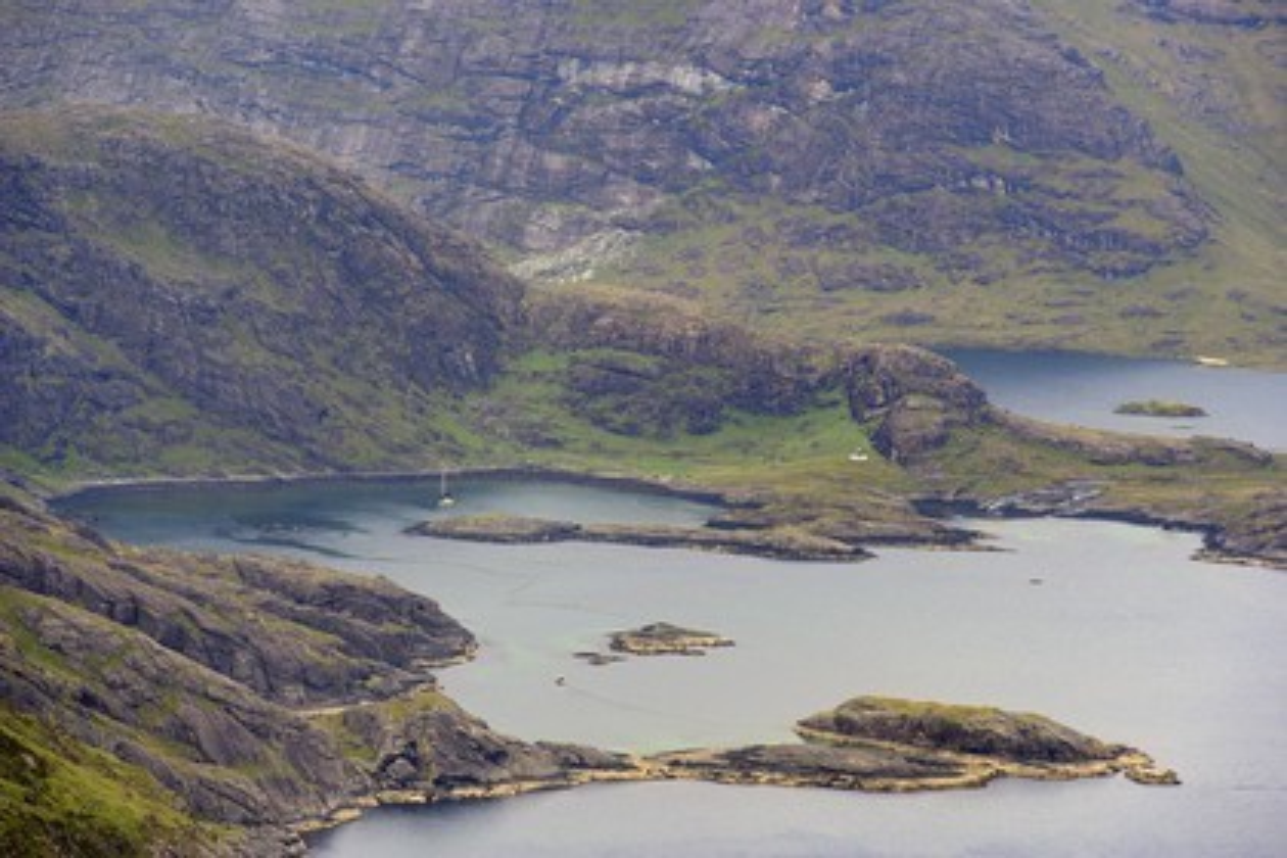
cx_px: 644
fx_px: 7149
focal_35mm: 200
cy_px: 429
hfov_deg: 10.3
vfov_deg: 6.9
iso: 800
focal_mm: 200
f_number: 9
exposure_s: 1/800
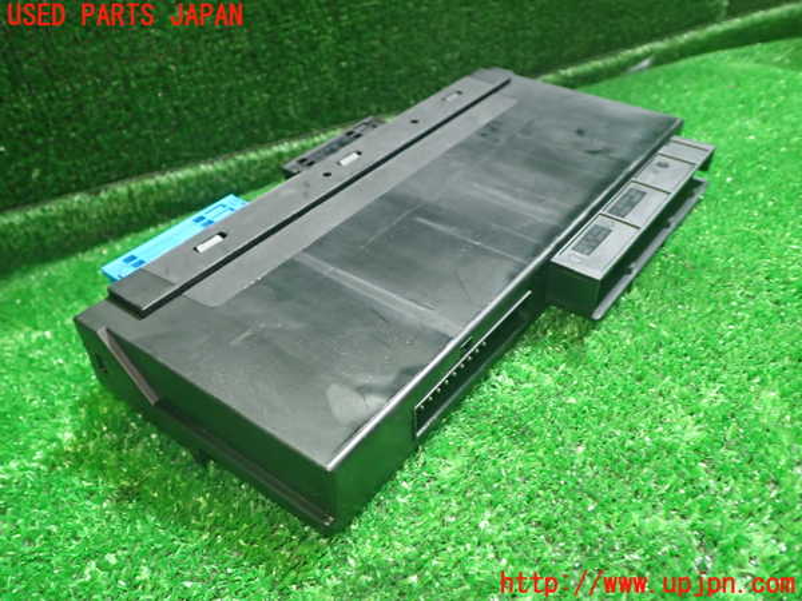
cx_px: 401
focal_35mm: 30
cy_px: 300
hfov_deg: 60.0
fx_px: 695
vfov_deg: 46.8
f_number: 2.3
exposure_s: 1/30
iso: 500
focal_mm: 5.4
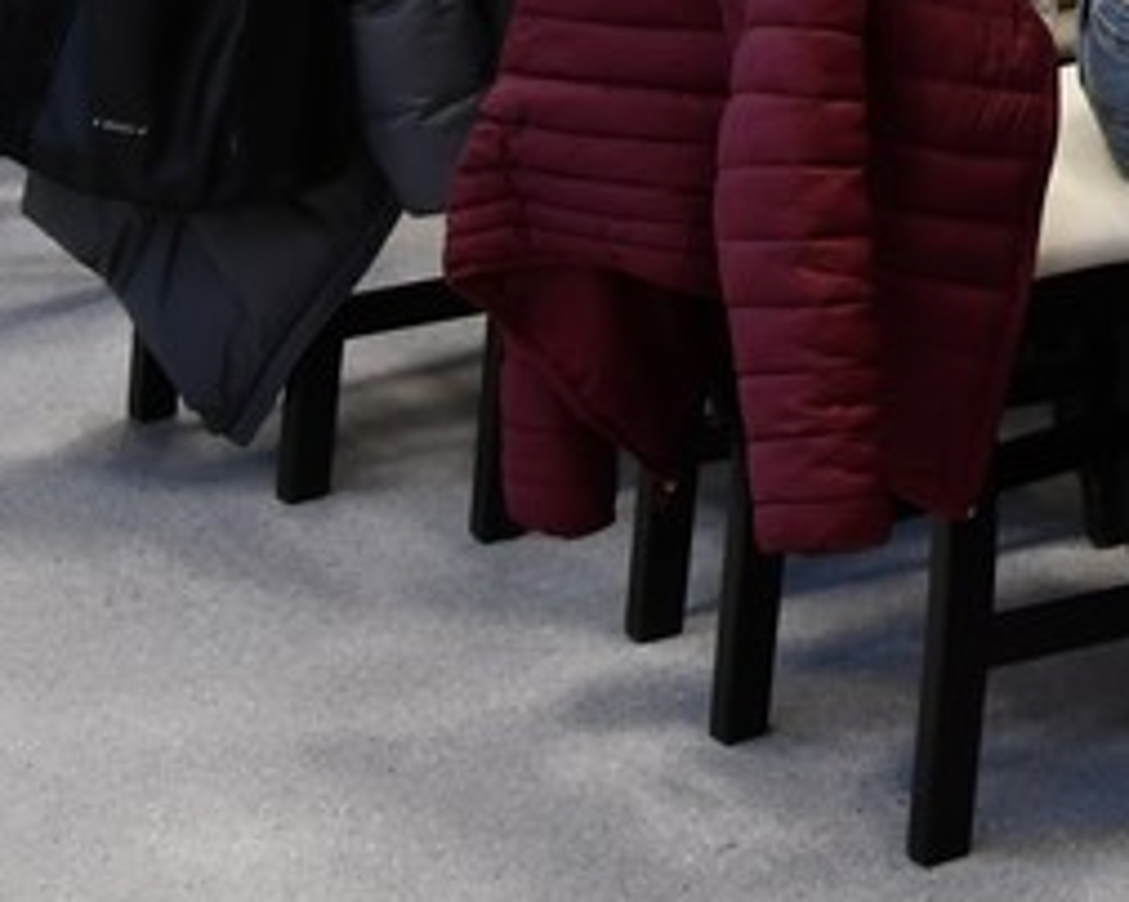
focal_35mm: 154
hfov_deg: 12.0
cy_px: -549
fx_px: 5142
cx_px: 1682
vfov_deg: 9.7
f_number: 3.8
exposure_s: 1/50
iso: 400
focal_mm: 24
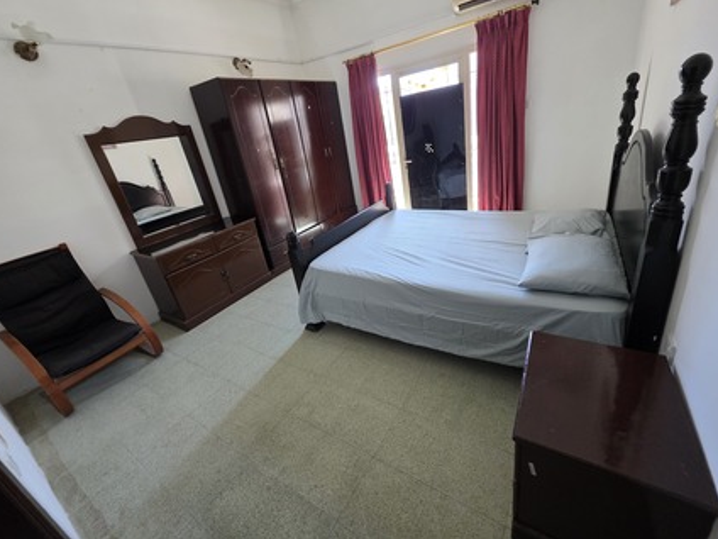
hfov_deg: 102.1
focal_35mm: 14
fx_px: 290
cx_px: 363
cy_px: 250
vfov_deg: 85.5
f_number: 1.9
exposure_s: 1/100
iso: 500
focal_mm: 2.2
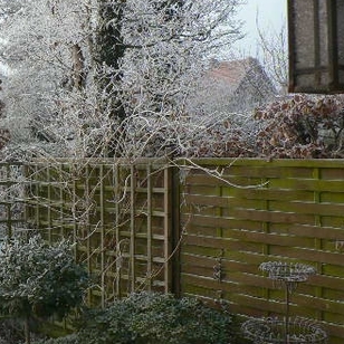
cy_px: 145
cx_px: 12
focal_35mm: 62
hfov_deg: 26.5
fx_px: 697
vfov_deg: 27.7
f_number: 2.8
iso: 80
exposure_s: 1/50
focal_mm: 6
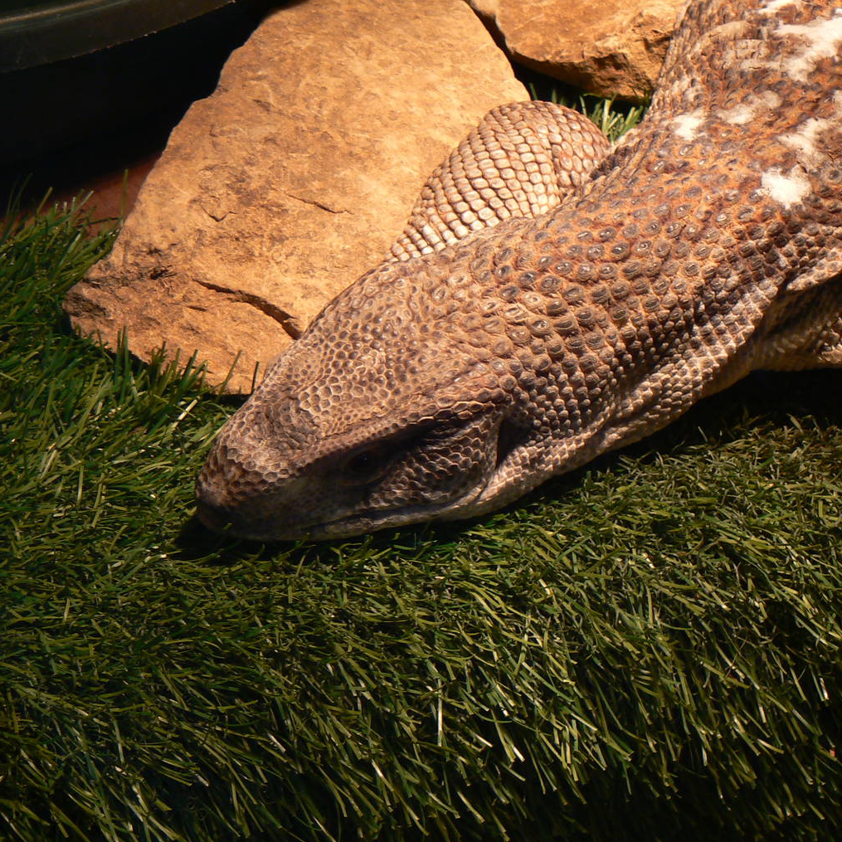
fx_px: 3412
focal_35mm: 124
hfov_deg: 14.1
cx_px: 427
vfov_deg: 14.1
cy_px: 400
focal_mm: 14.9
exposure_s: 1/30
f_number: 3.2
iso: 80
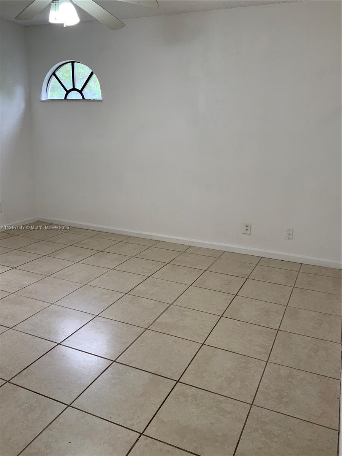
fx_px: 382
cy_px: 228
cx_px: 171
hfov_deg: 48.2
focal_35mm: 29
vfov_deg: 61.7
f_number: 1.8
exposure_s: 1/120
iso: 64
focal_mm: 3
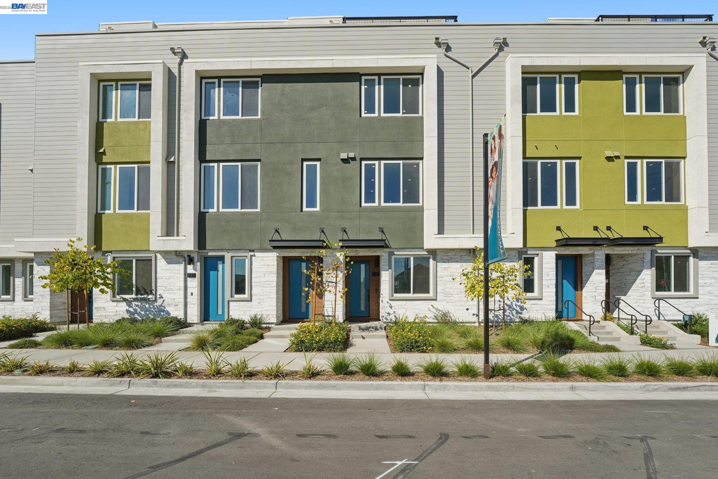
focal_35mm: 14
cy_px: 240
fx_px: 279
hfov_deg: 104.3
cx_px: 359
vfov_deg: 81.2
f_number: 8
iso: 640
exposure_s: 1/1000
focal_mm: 14
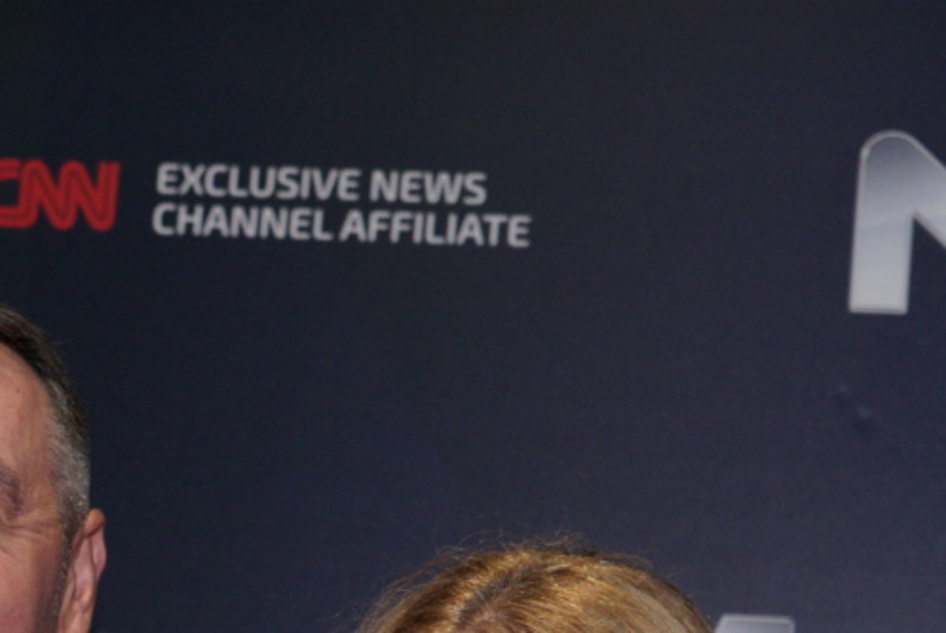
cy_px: 987
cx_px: 180
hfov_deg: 14.0
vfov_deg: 9.1
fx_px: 3840
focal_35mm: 146
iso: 1600
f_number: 4.5
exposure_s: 1/160
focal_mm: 45
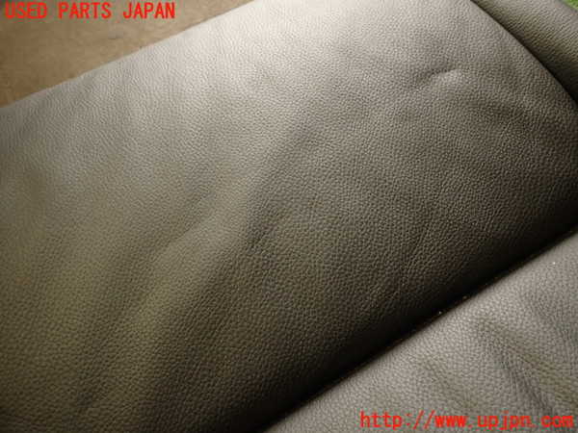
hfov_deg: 69.4
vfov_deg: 54.9
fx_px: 417
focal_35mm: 25
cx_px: 289
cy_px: 216
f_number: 2
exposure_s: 1/30
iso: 200
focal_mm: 4.5
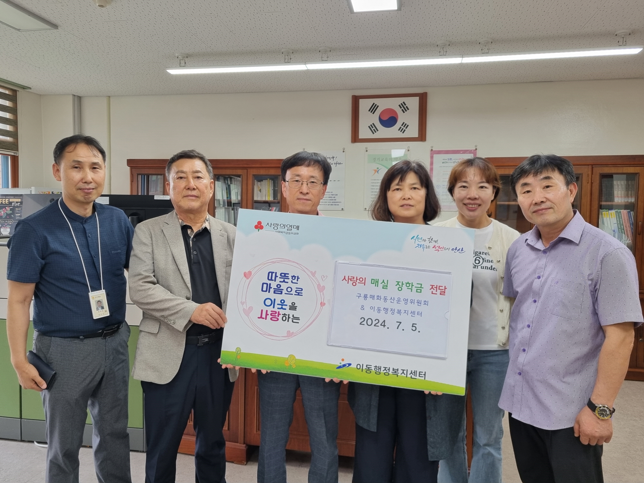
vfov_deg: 53.1
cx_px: 322
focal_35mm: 26
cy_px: 242
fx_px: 484
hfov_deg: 67.3
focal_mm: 5.4
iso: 160
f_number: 1.8
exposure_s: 1/120
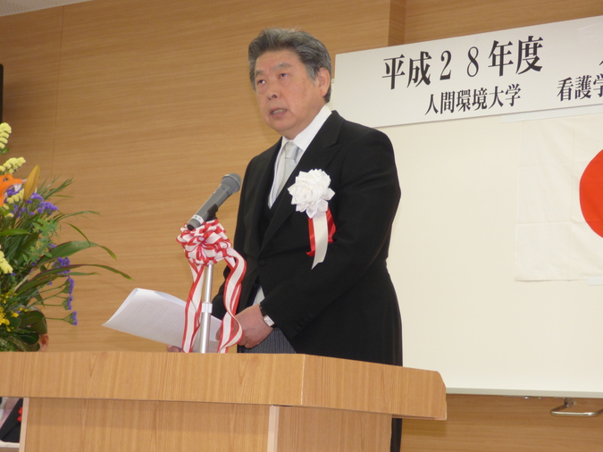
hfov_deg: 20.4
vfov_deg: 15.4
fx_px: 1672
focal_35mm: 96
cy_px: 226
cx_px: 302
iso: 200
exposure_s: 1/60
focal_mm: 15.97
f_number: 4.7
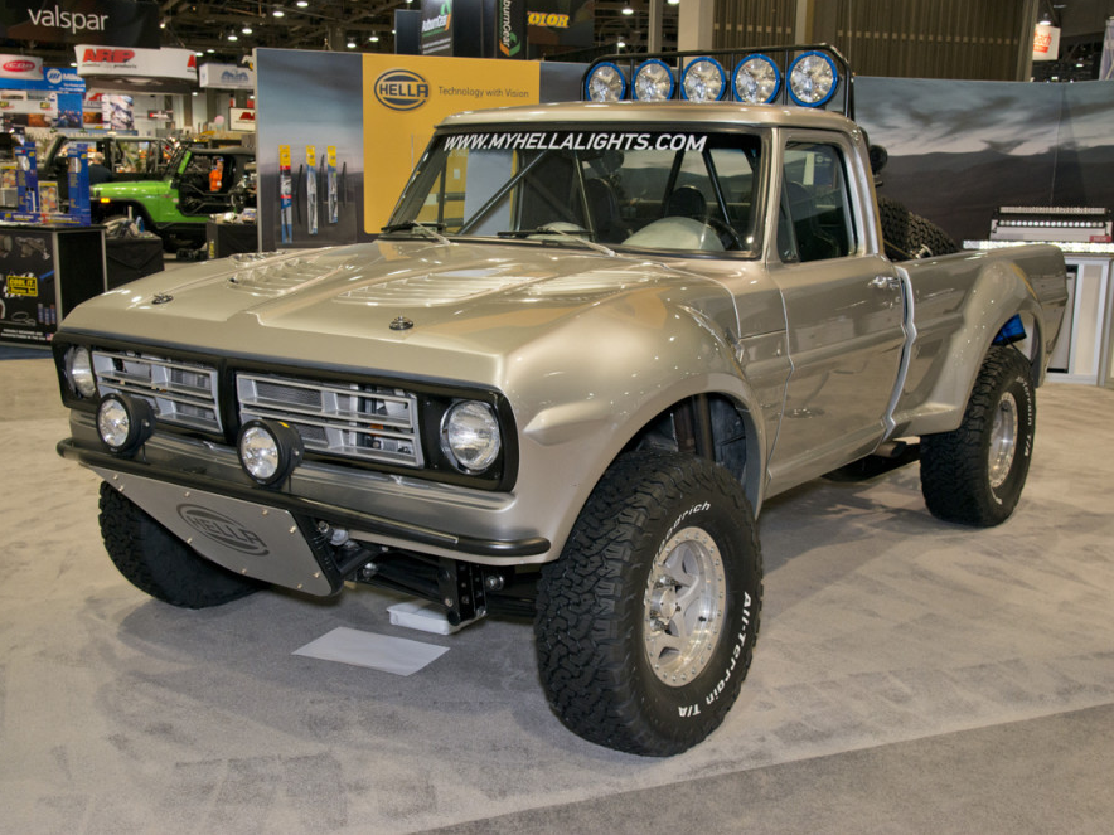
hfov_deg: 47.8
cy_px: 406
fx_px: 1255
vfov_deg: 36.8
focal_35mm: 39
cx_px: 529
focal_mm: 35
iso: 1250
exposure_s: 1/60
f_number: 8
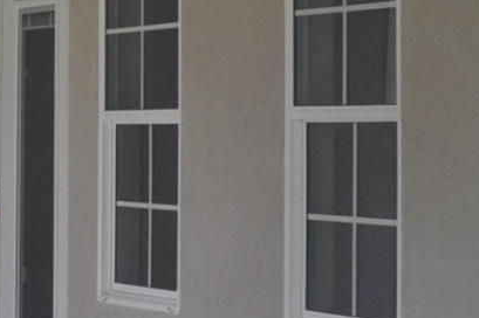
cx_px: -95
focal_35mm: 198
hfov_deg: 10.2
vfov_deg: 6.9
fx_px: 2632
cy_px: -26
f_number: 5
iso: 400
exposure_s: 1/100
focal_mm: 18
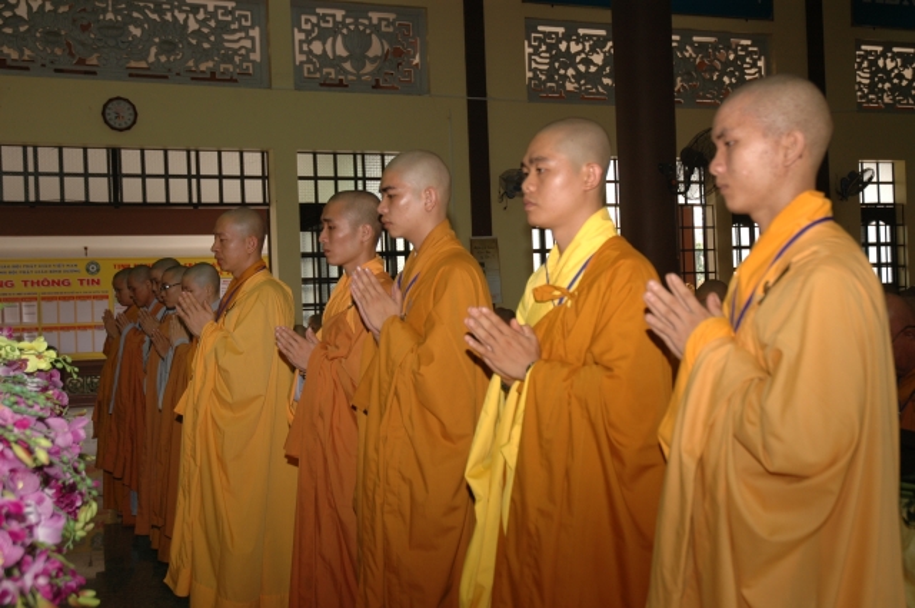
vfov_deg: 28.9
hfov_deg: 42.4
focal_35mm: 46
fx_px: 1180
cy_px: 304
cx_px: 458
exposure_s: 1/60
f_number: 4
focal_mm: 31
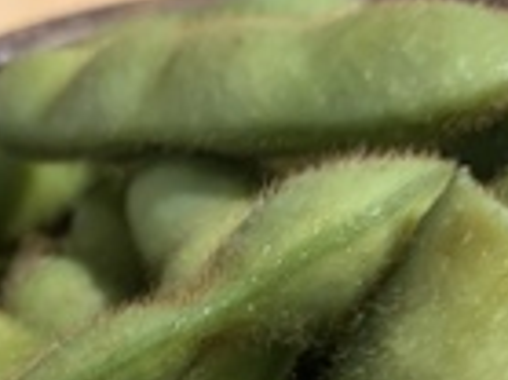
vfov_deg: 15.2
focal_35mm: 90
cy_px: 563
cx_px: 124
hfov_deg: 21.6
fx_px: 1320
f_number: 1.8
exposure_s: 1/40
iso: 320
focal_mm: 4.25
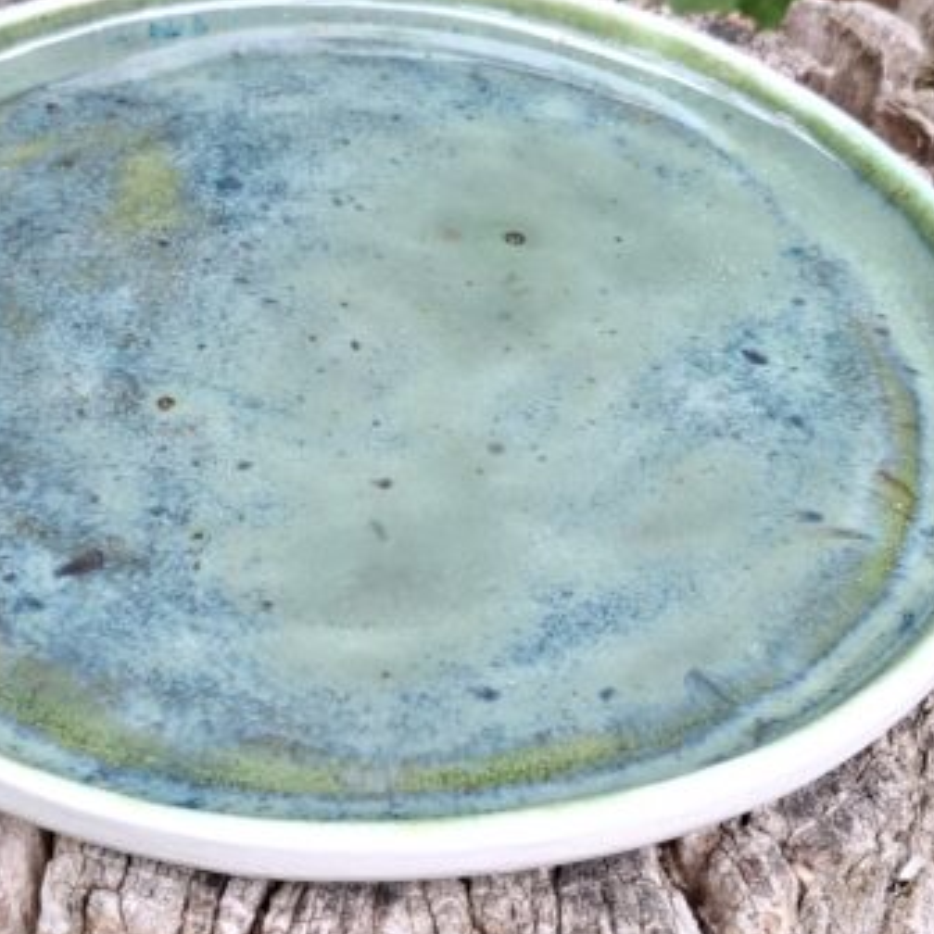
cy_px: 525
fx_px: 1893
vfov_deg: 27.7
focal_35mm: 62
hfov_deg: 27.7
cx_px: 372
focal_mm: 5.54
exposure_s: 1/100
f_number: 1.8
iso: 50
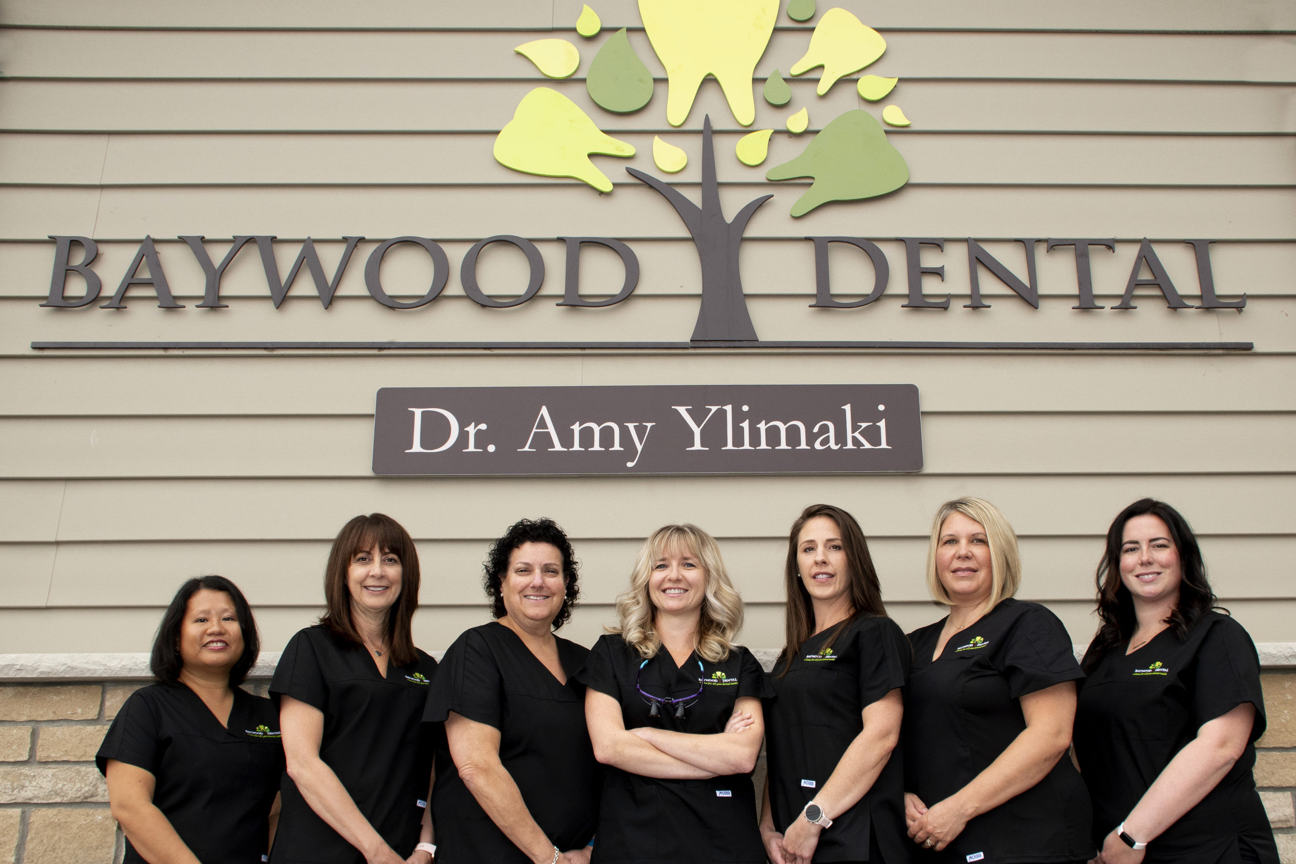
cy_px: 432
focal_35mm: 33
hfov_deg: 57.2
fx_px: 1188
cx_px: 648
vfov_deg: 40.0
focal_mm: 22
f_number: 9
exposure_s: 1/250
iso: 400
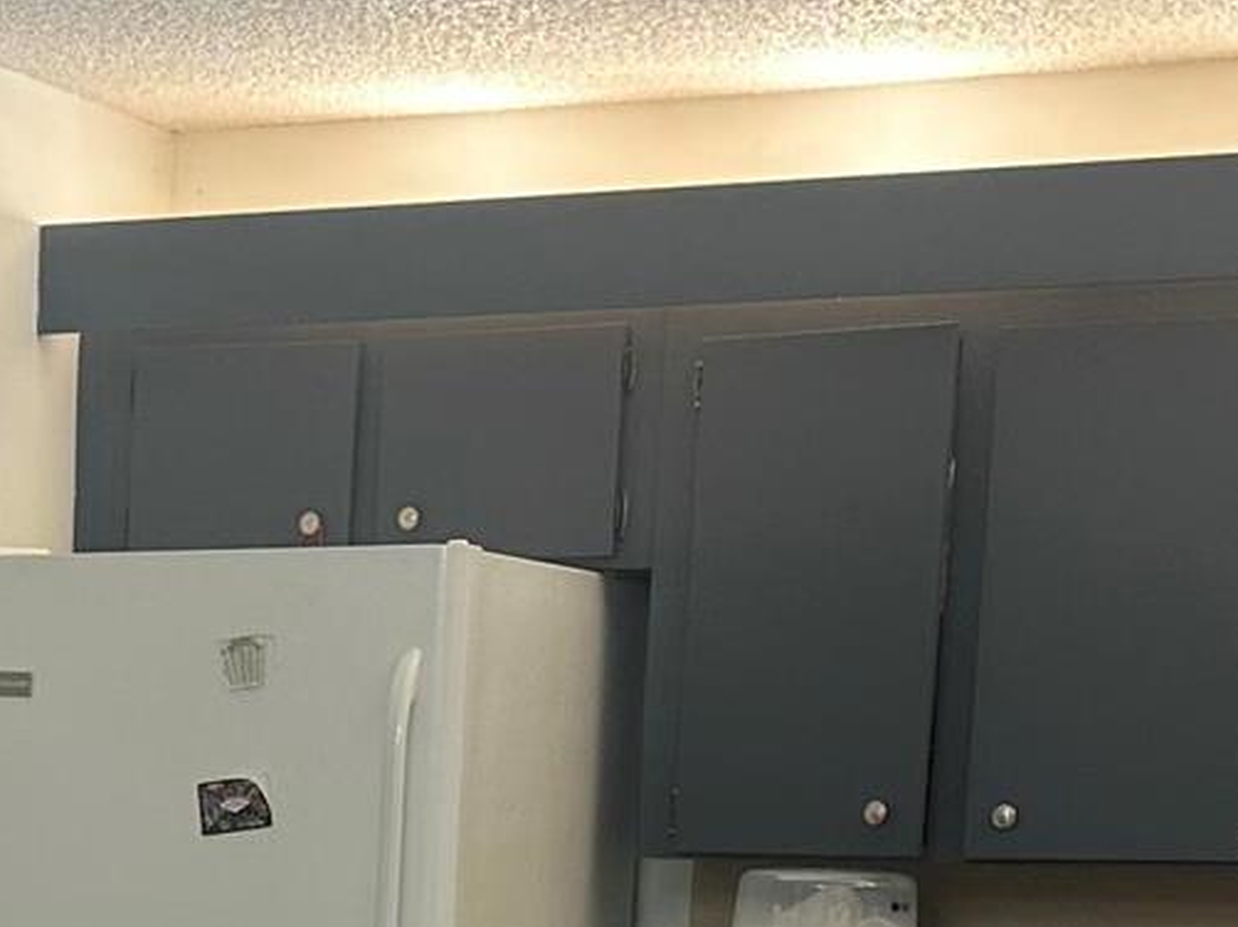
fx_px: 3503
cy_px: 1415
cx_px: -47
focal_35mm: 98
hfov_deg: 19.4
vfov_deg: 14.1
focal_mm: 6.86
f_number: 1.78
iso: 125
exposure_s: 1/60
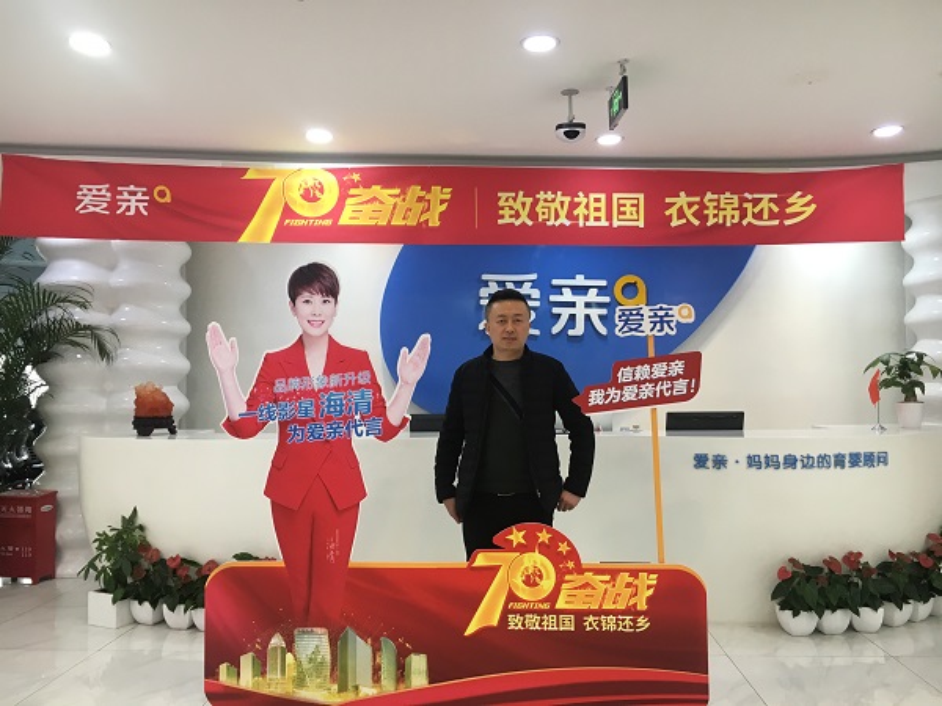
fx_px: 789
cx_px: 471
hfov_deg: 61.7
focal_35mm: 29
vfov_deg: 48.2
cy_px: 353
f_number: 2.2
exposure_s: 1/33
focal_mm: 4.15
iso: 64
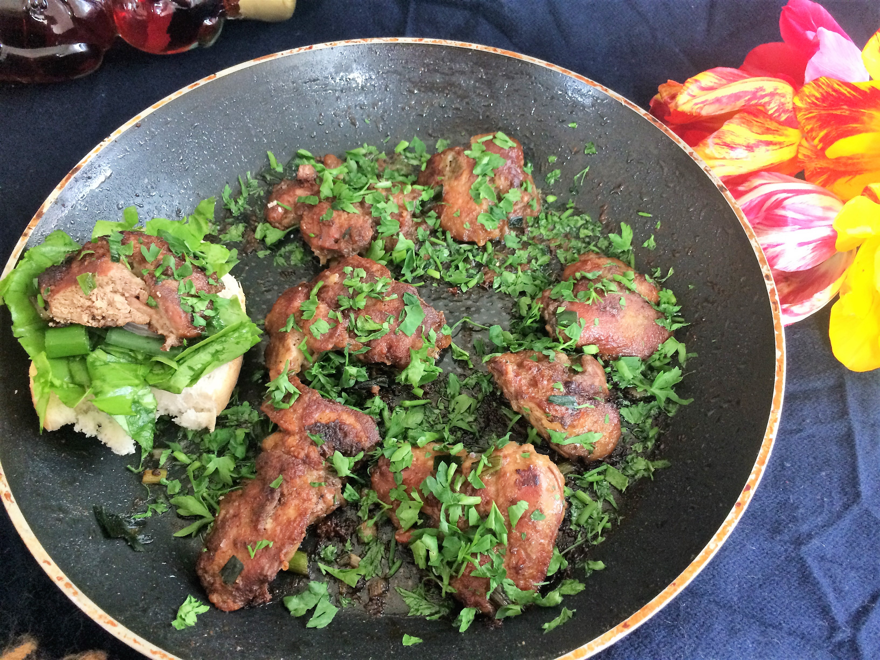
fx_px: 737
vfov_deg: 48.2
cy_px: 330
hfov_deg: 61.7
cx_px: 440
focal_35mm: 29
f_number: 2.2
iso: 250
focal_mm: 4.15
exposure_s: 1/33
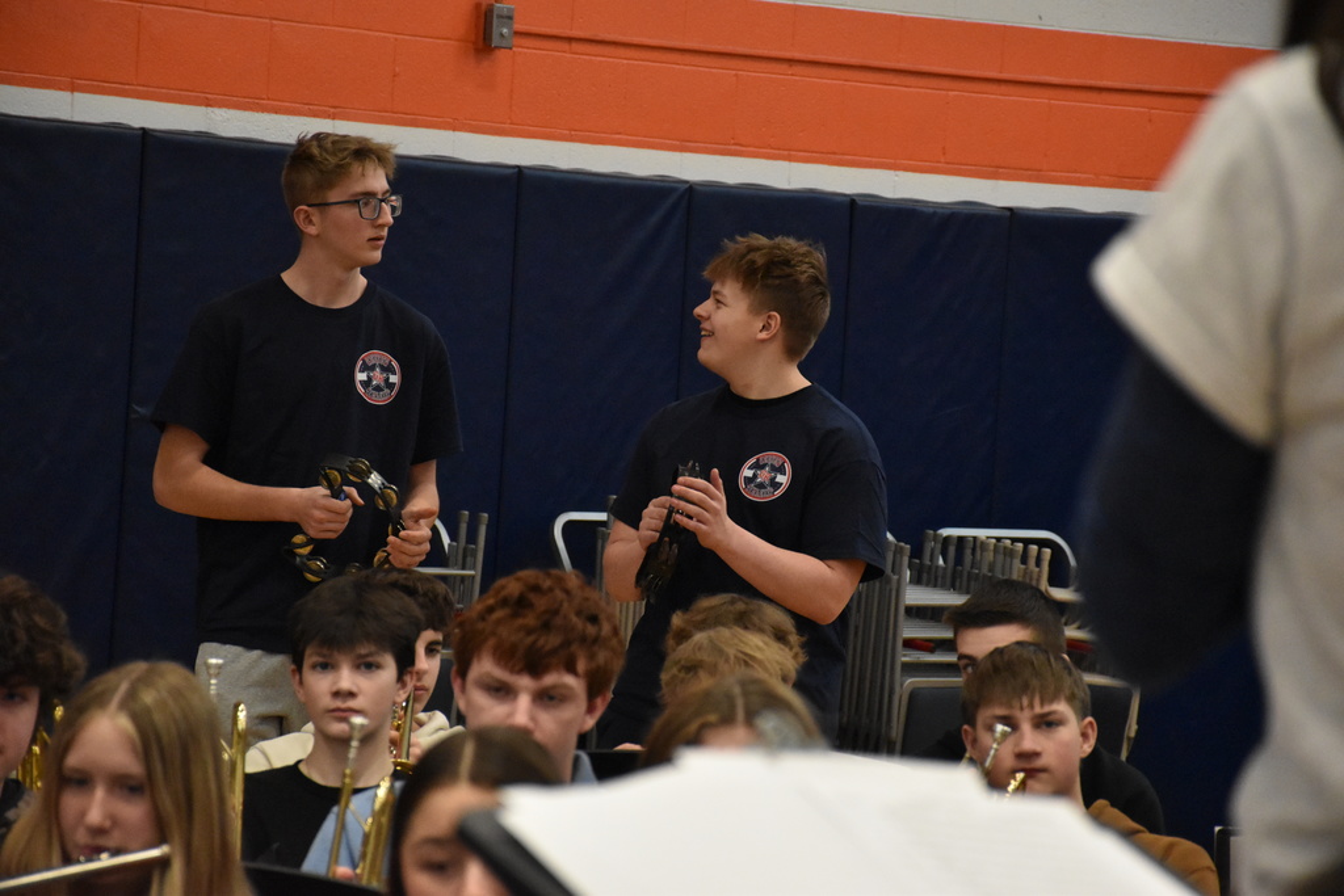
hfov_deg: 13.0
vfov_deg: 8.7
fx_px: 5880
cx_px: 672
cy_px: 448
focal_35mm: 158
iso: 5000
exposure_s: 1/400
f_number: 5.6
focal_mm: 105
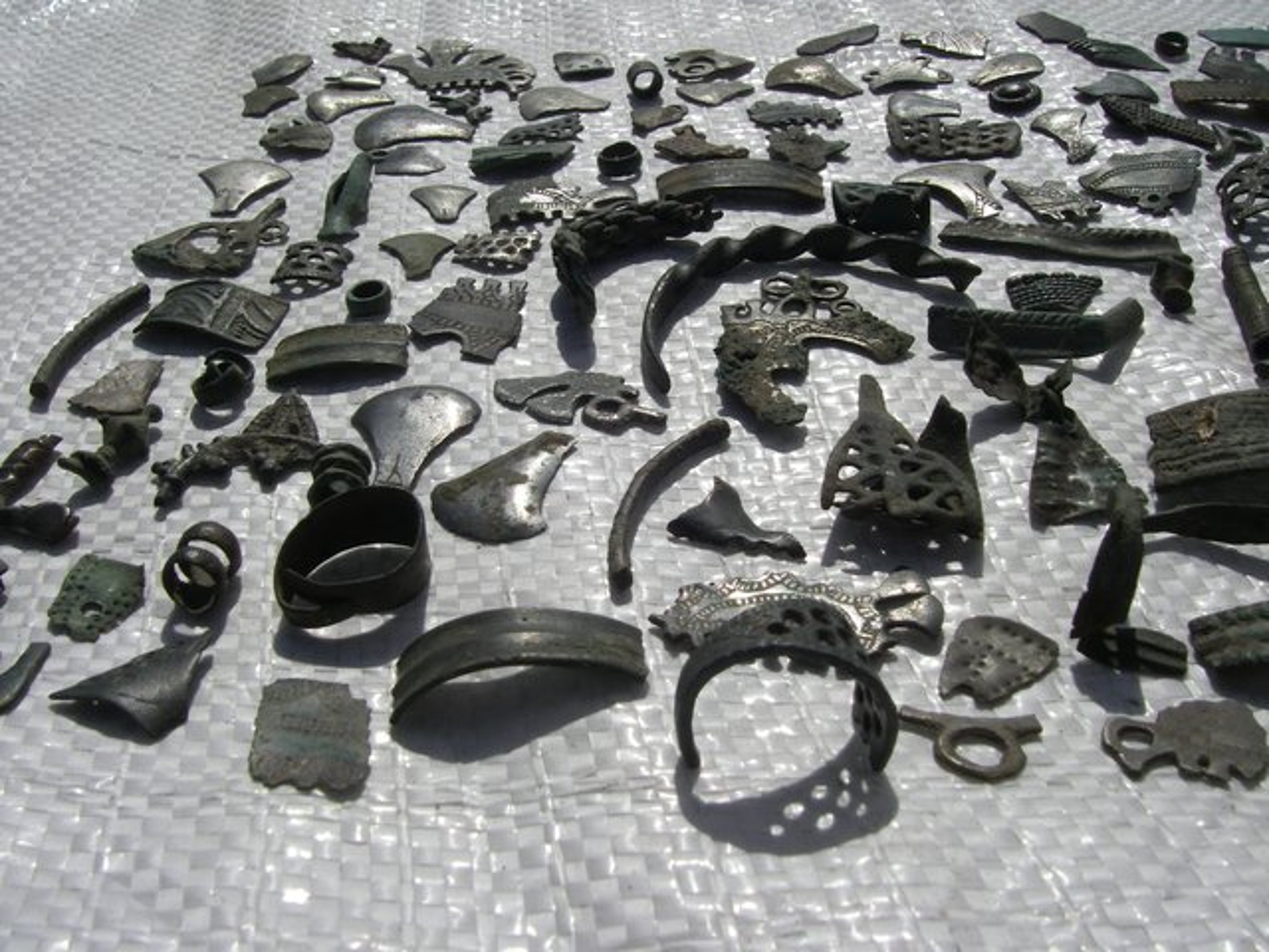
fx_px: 1393
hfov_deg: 49.0
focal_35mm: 38
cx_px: 634
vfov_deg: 37.7
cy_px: 476
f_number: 6.6
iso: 64
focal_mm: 6.3
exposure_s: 1/1000
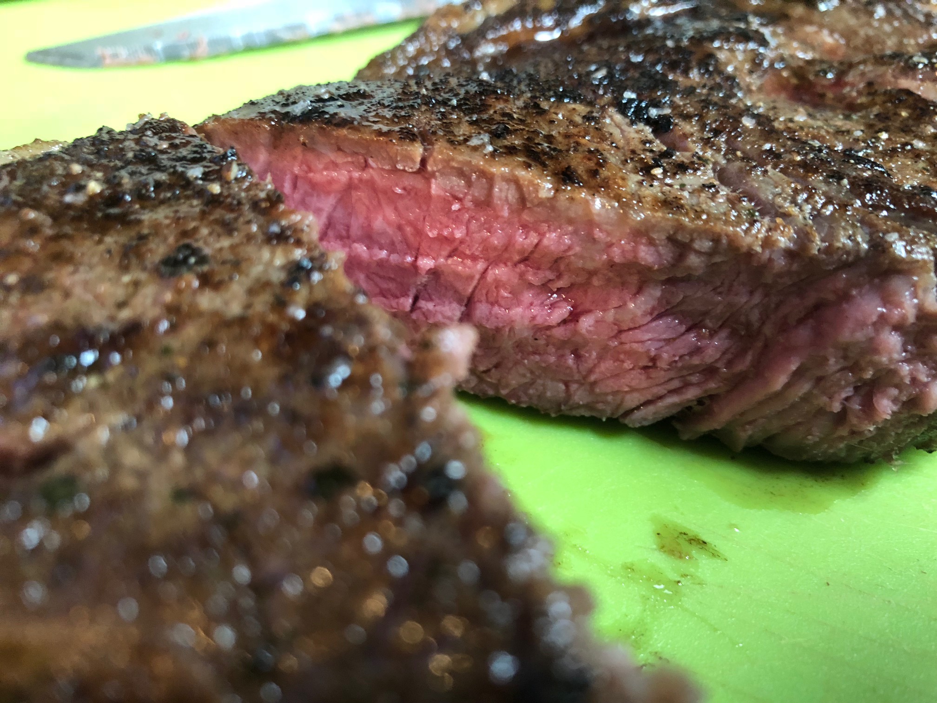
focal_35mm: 28
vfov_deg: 49.7
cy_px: 352
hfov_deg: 63.4
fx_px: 758
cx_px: 468
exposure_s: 1/6
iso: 100
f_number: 1.8
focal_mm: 3.99
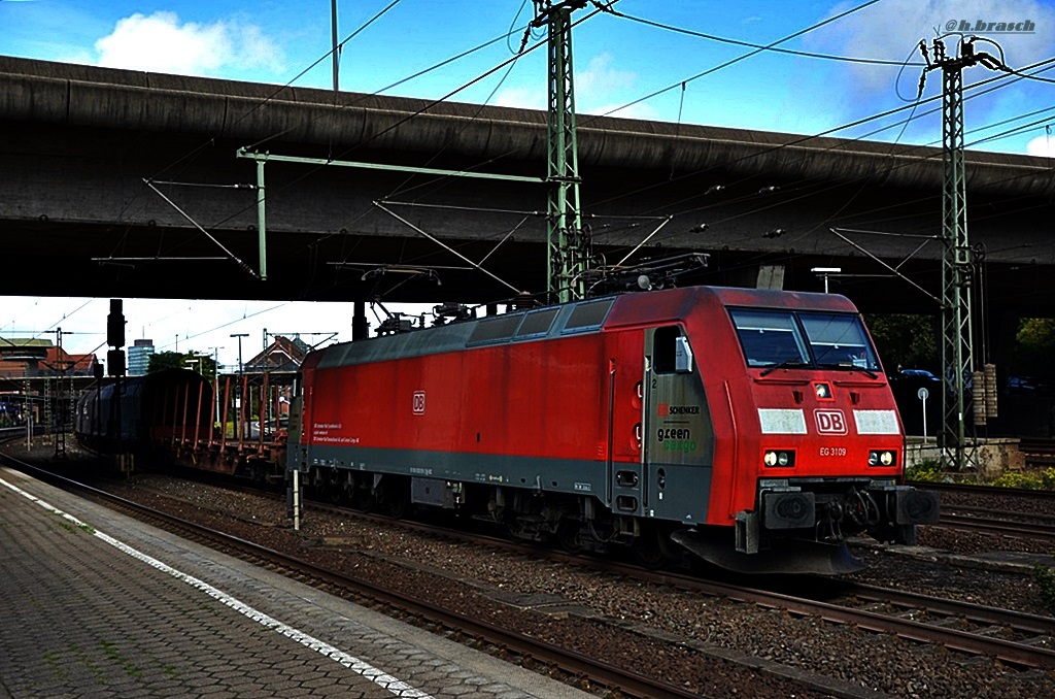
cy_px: 350
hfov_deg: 46.5
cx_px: 528
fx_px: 1228
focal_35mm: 42
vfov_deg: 31.7
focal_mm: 28
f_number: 4.5
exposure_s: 1/1000
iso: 400
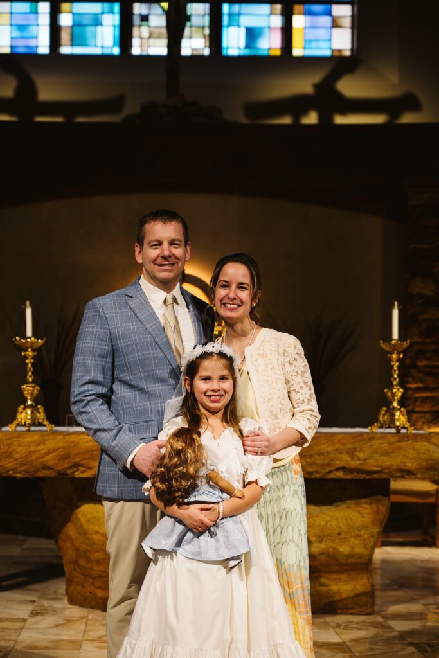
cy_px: 329
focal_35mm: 75
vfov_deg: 27.0
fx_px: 1371
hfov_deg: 18.2
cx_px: 220
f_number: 4.5
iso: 1600
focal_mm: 75
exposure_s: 1/320
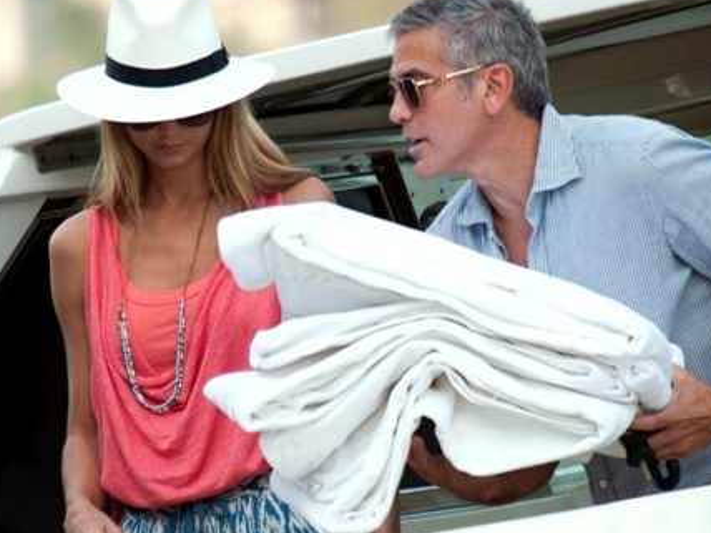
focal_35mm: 718
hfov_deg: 2.8
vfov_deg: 2.1
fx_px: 14747
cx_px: 440
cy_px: 254
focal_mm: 500
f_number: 8
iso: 640
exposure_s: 1/640
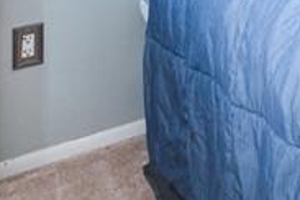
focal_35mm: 84
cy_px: -236
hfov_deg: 20.4
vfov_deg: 13.3
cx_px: 461
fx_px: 700
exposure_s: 2.5
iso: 100
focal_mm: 15
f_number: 11
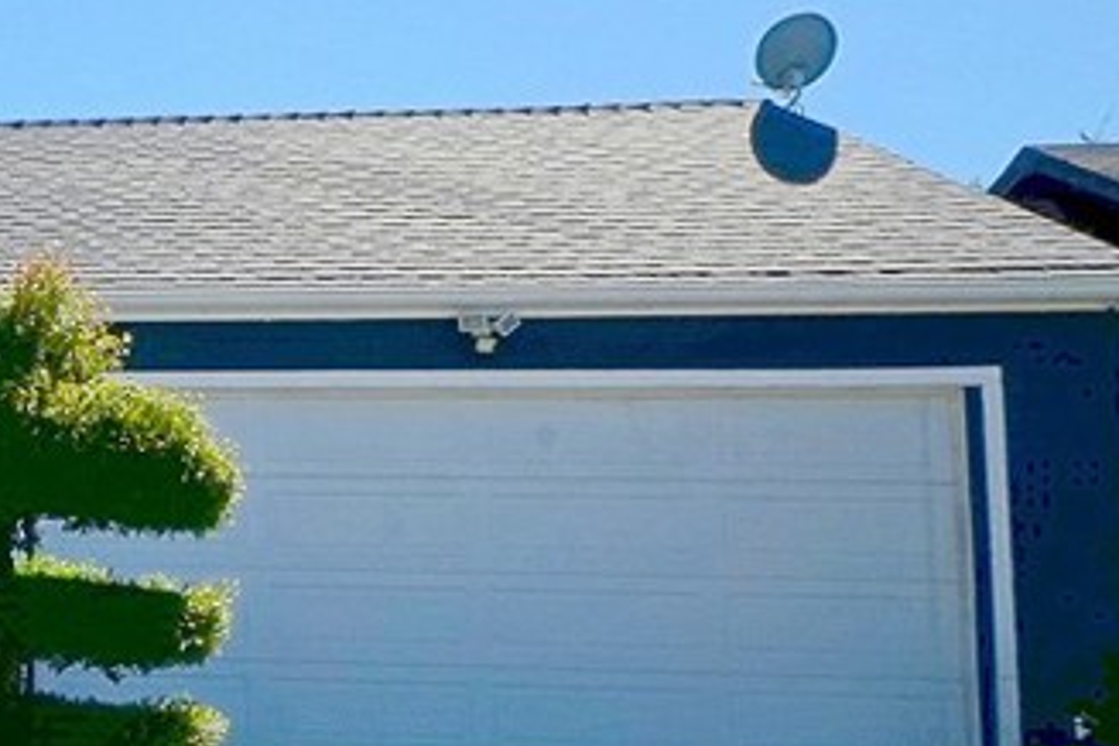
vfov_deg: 28.4
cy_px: 530
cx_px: -548
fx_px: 1461
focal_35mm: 47
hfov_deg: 28.2
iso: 640
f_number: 22
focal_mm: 10
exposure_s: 1/1000
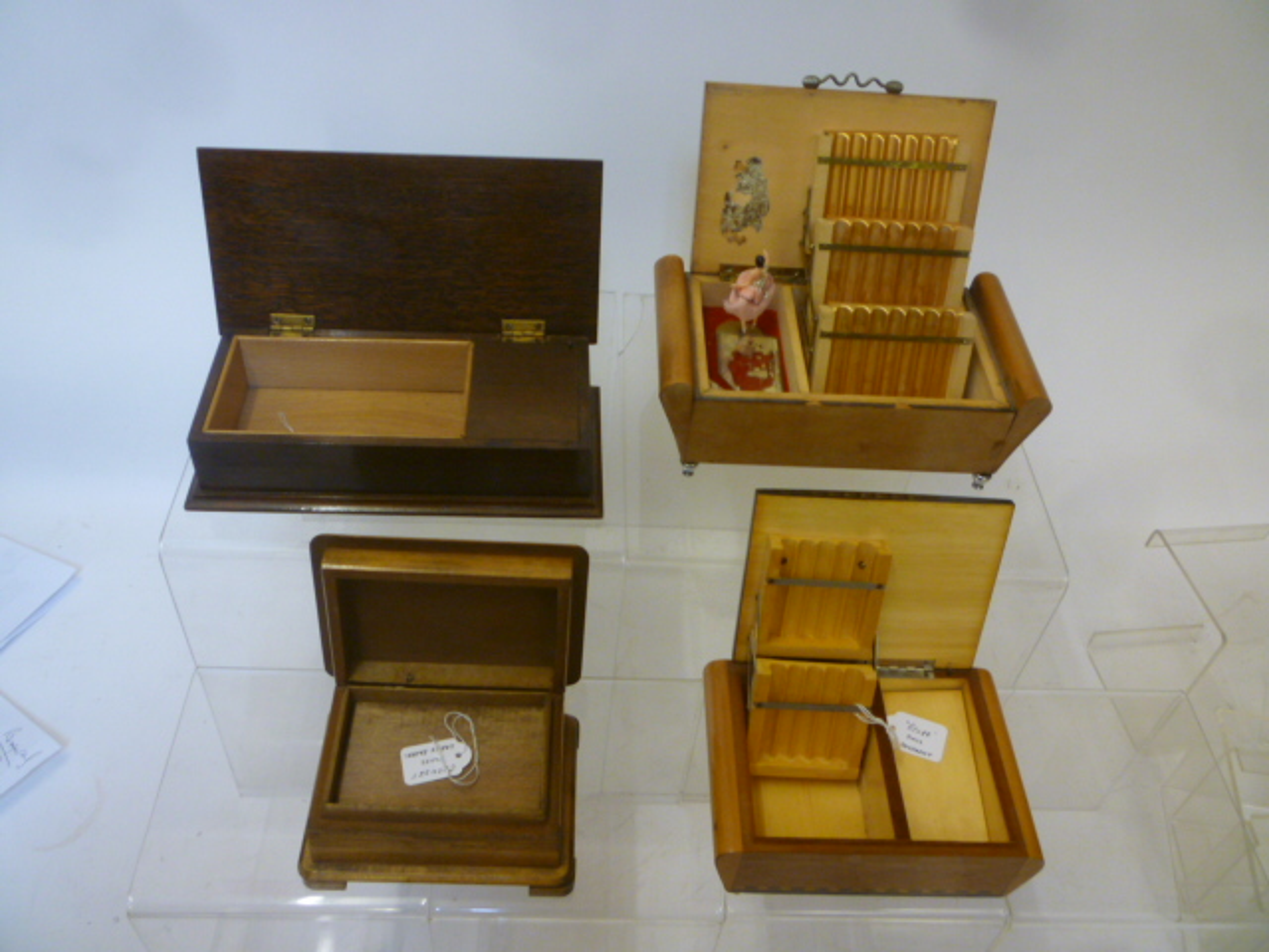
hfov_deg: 61.7
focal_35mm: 29
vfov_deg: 48.2
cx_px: 634
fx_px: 1063
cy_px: 476
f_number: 3.3
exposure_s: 1/30
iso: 200
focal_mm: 5.2
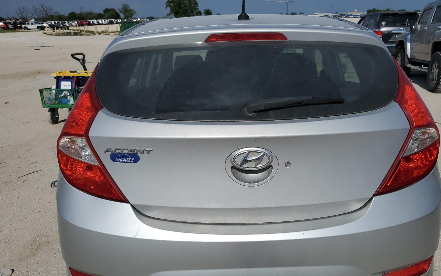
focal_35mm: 33
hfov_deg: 58.0
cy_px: 178
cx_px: 247
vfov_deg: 38.0
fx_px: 397
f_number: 1.5
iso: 50
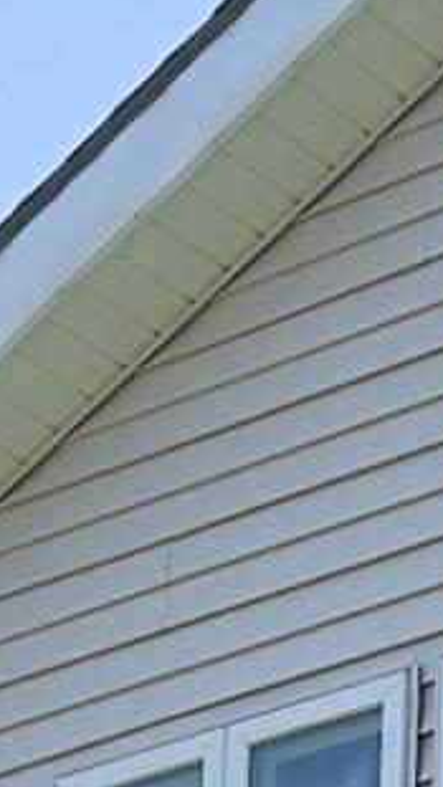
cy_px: 1652
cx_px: 711
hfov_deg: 5.0
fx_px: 5052
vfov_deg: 8.4
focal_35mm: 242
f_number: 1.8
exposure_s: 1/2679
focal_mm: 5.4
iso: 25
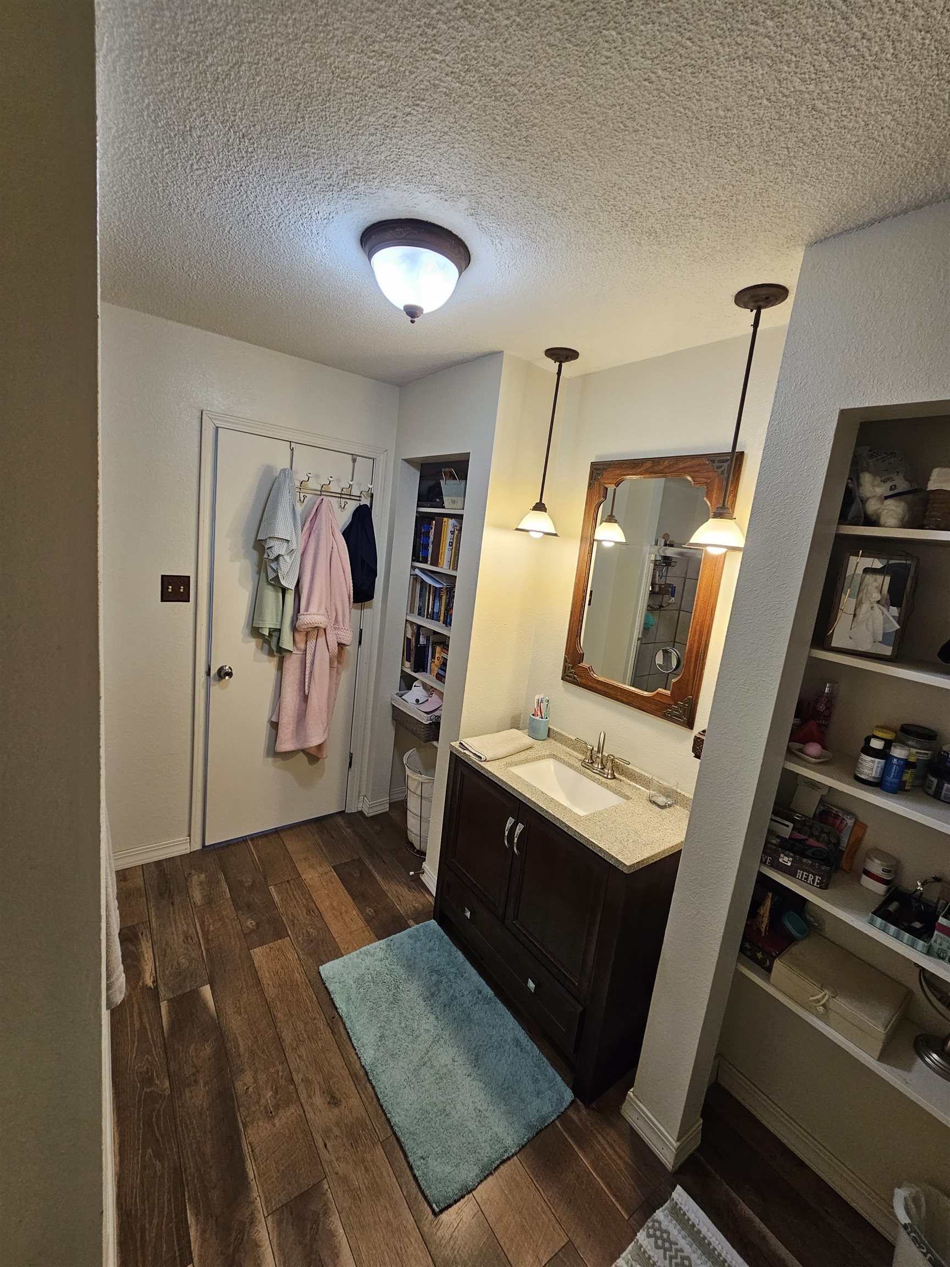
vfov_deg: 106.2
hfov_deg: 89.9
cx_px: 475
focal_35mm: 13
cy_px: 634
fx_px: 476
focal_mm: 2.2
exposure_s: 1/60
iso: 125
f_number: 2.2
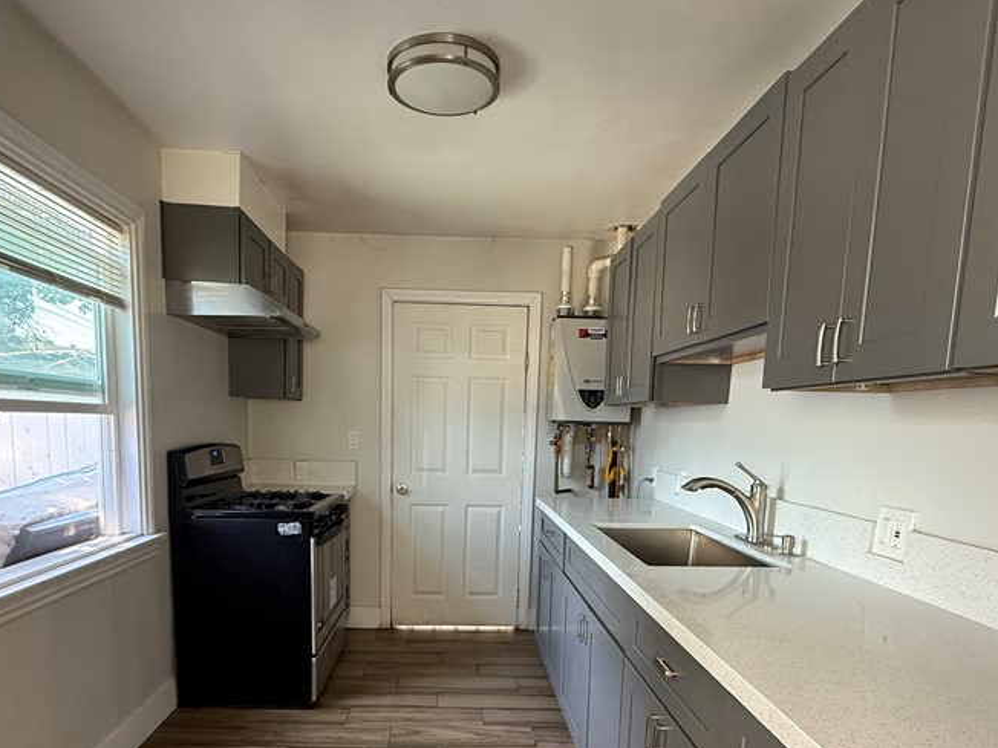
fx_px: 634
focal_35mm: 22
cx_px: 473
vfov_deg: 59.4
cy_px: 511
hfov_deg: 76.3
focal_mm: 2.22
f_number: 2.2
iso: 320
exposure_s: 1/73
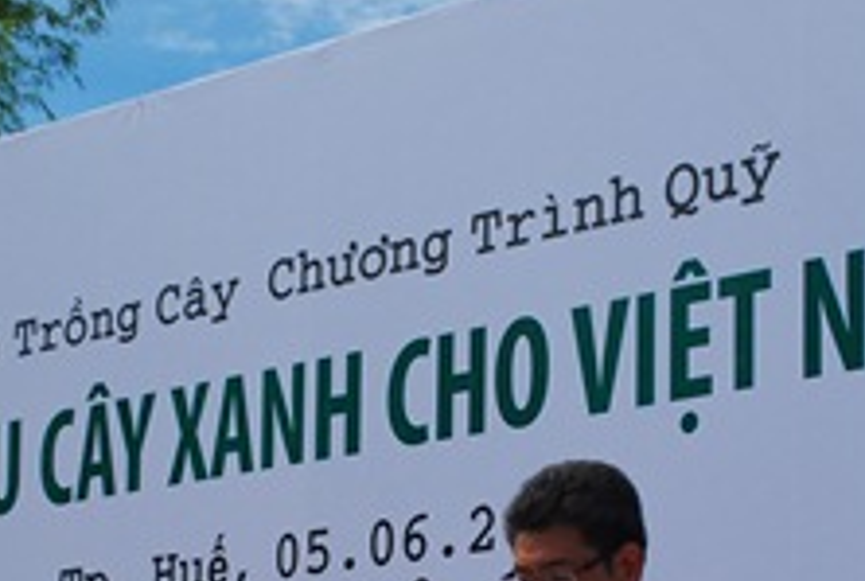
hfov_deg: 17.8
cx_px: 477
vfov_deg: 11.9
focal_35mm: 115
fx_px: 2769
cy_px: 550
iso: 200
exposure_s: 1/800
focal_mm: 38
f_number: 6.3
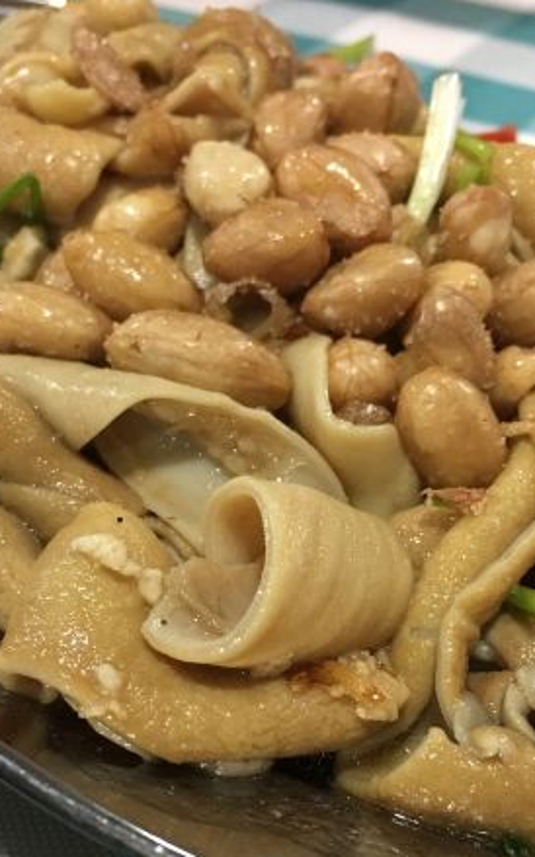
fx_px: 1144
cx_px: 265
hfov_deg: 26.3
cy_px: 543
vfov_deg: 40.7
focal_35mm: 49
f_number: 2.2
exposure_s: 1/20
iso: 200
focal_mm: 4.15
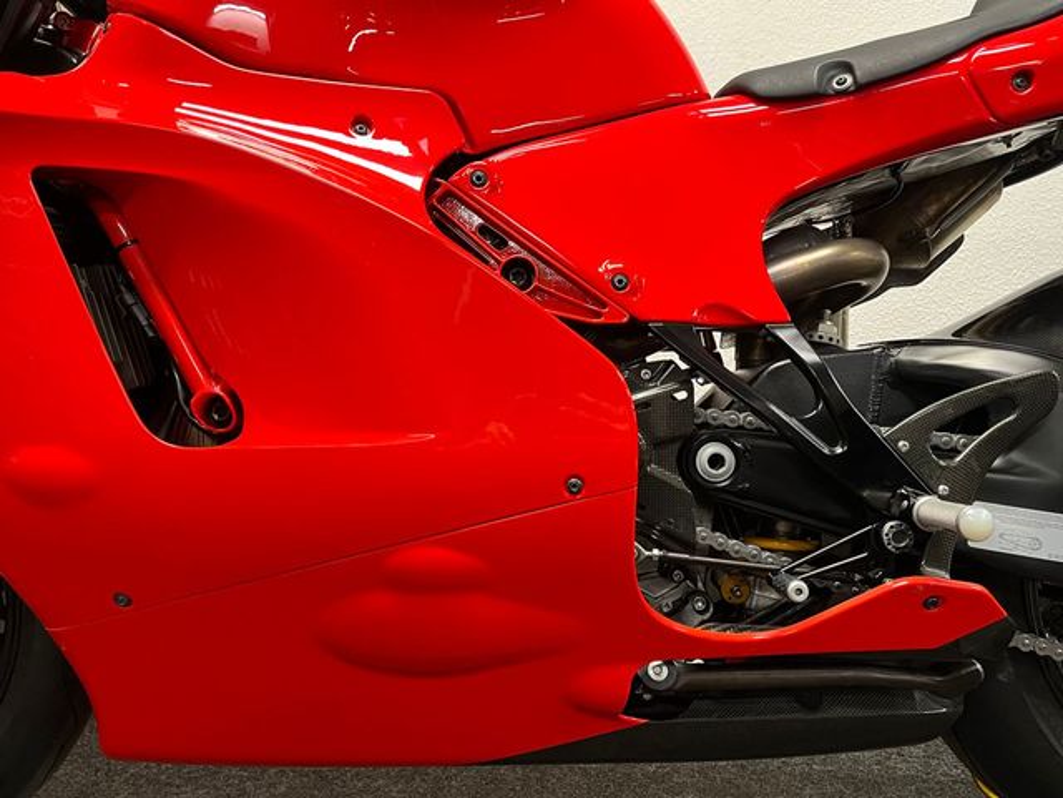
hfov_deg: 67.3
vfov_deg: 53.1
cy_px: 399
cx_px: 532
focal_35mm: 26
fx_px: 798
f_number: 1.6
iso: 320
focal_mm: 5.1
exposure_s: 1/50
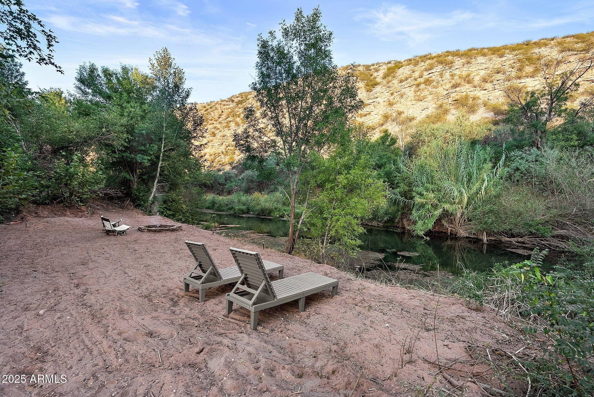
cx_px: 297
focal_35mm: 15
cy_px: 198
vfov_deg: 77.4
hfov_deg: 100.4
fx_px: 248
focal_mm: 15
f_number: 8
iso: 1000
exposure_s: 1/125
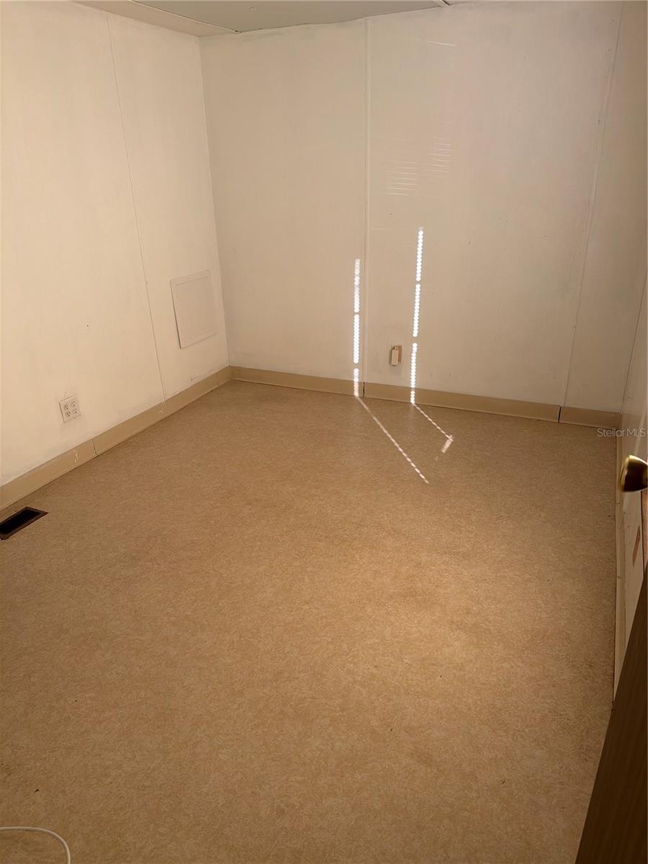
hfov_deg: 56.8
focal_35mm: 24
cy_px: 432
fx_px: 599
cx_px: 324
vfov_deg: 71.6
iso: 64
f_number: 1.78
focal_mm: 6.76
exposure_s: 1/121
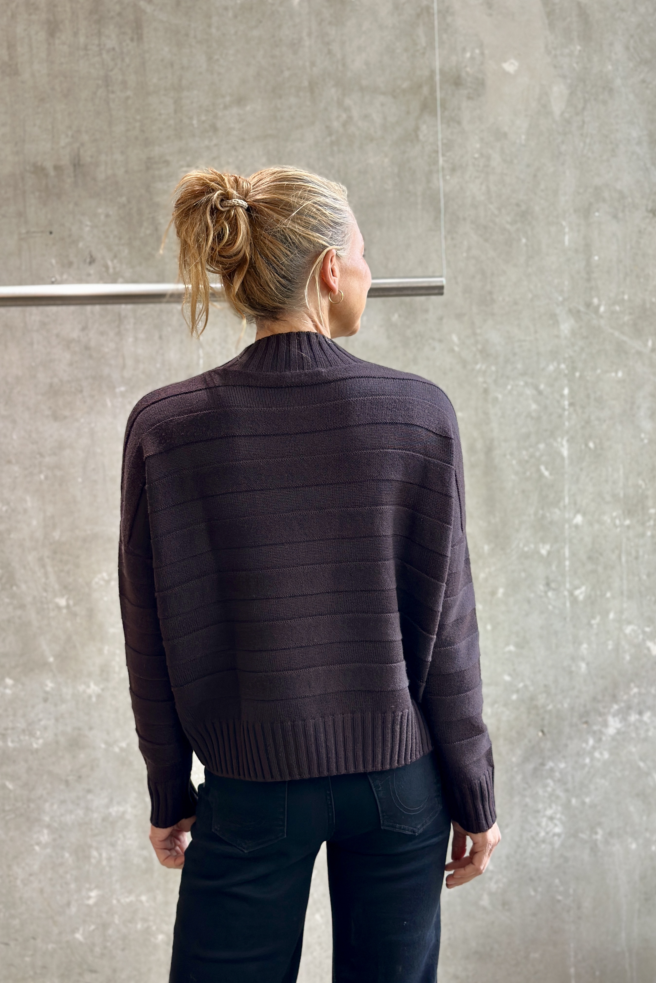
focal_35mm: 50
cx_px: 306
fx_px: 1367
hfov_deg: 27.0
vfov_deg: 39.6
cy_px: 491
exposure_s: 1/91
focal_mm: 6.86
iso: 125
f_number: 1.78
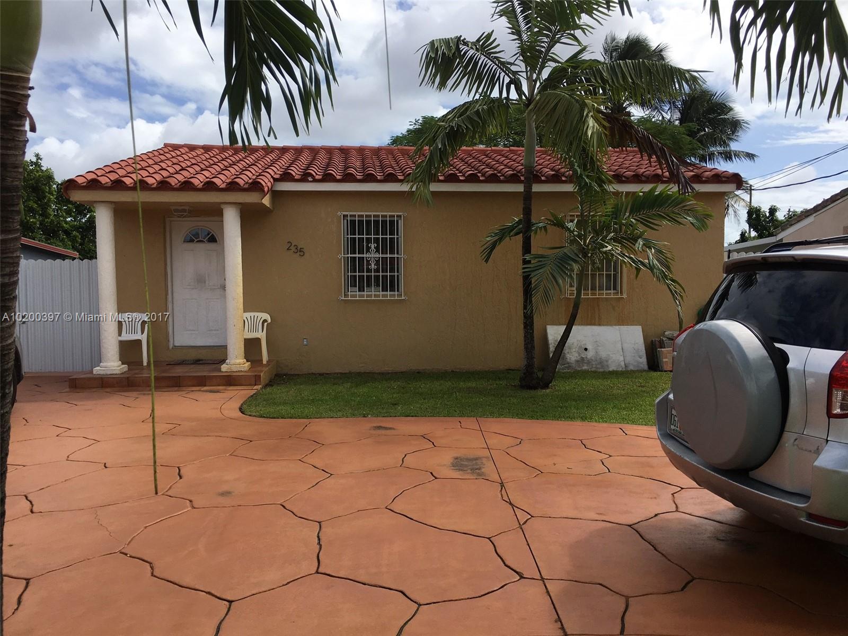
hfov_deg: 61.7
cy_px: 318
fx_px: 710
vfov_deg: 48.2
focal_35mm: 29
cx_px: 424
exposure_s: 1/1748
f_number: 2.2
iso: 25
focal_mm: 4.15
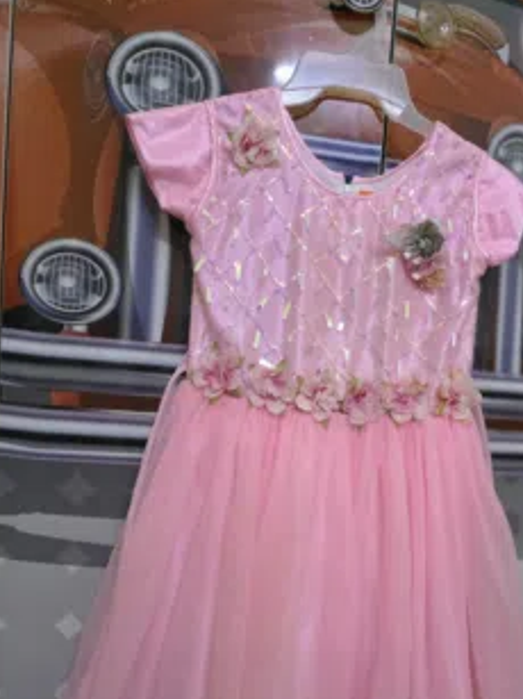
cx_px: 323
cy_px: 433
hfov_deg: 46.4
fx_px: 605
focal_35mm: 30
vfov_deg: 59.3
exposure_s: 1/120
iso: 1600
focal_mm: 6.3
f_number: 1.7
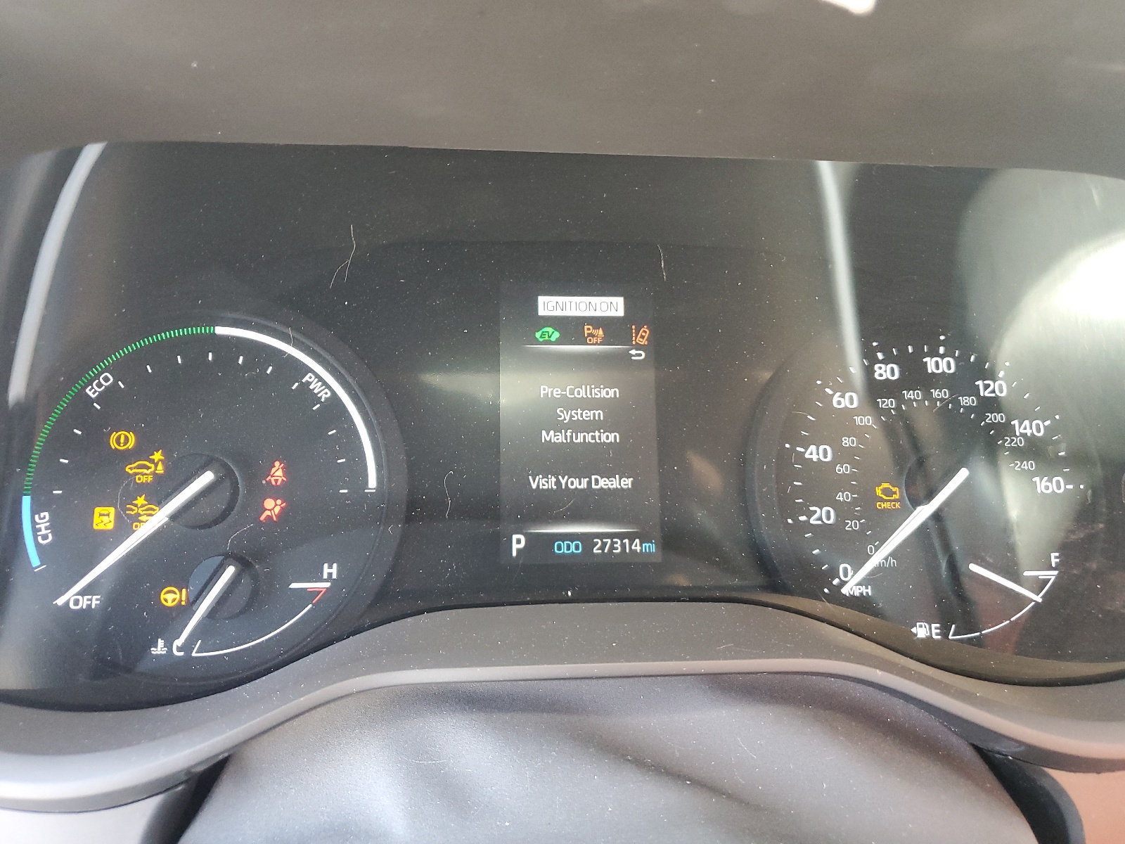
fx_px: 845
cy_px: 422
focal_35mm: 26
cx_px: 562
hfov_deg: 67.3
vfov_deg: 53.1
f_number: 1.5
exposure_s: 1/50
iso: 280
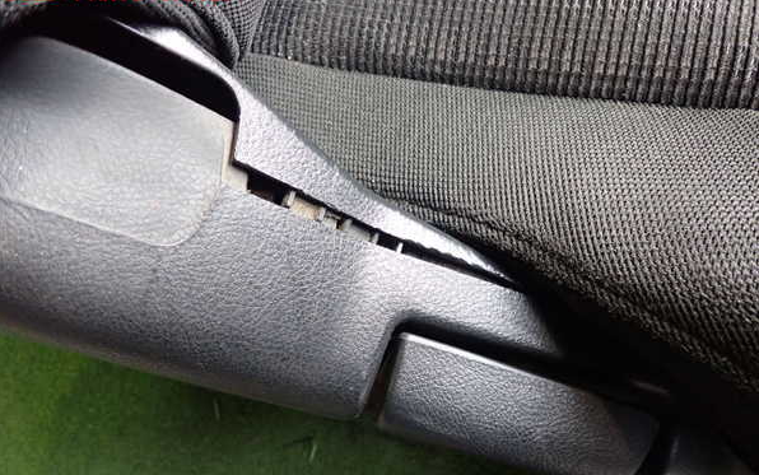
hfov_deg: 59.6
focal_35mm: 32
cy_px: 262
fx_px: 662
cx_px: 380
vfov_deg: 39.4
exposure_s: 1/60
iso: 640
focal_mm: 5.4
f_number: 2.3
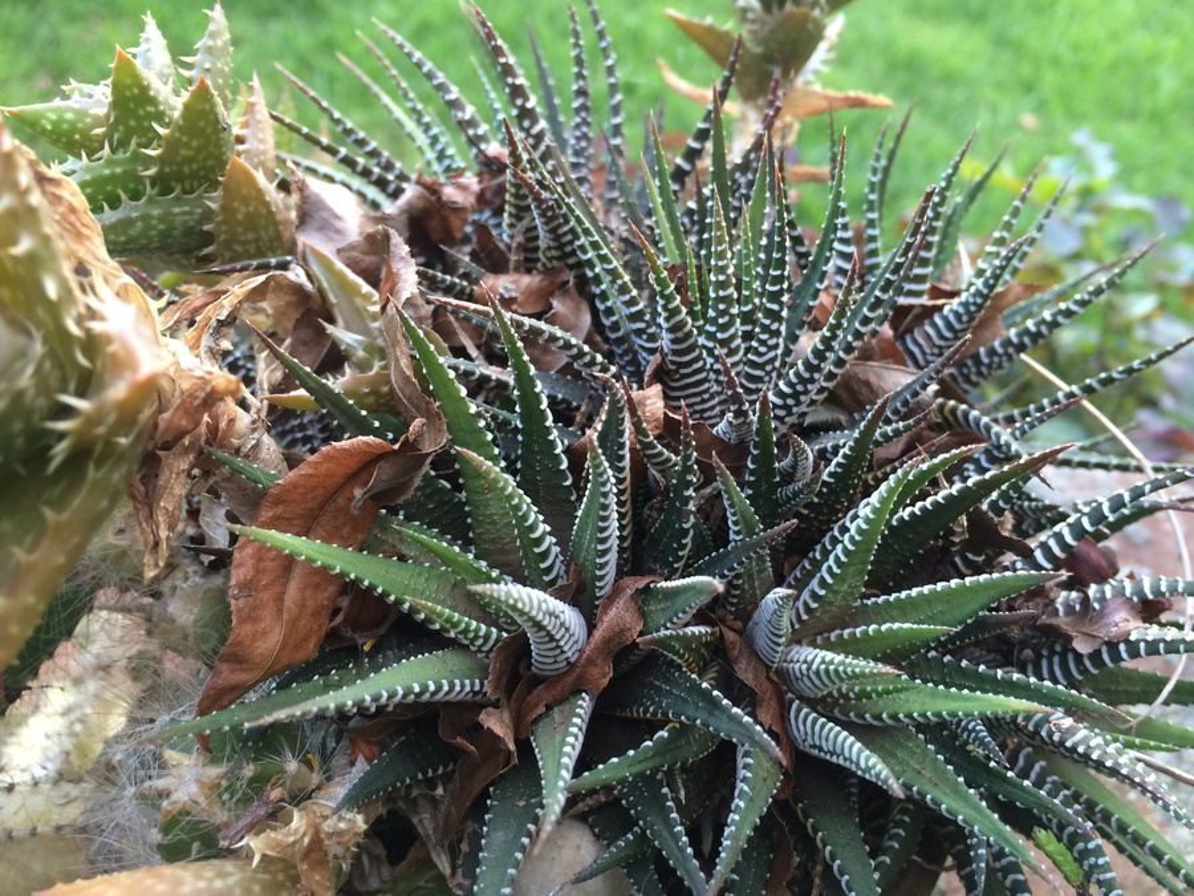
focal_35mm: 30
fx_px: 1035
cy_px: 448
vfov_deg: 46.8
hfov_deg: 60.0
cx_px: 597
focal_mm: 4.12
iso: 40
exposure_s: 1/40
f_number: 2.2
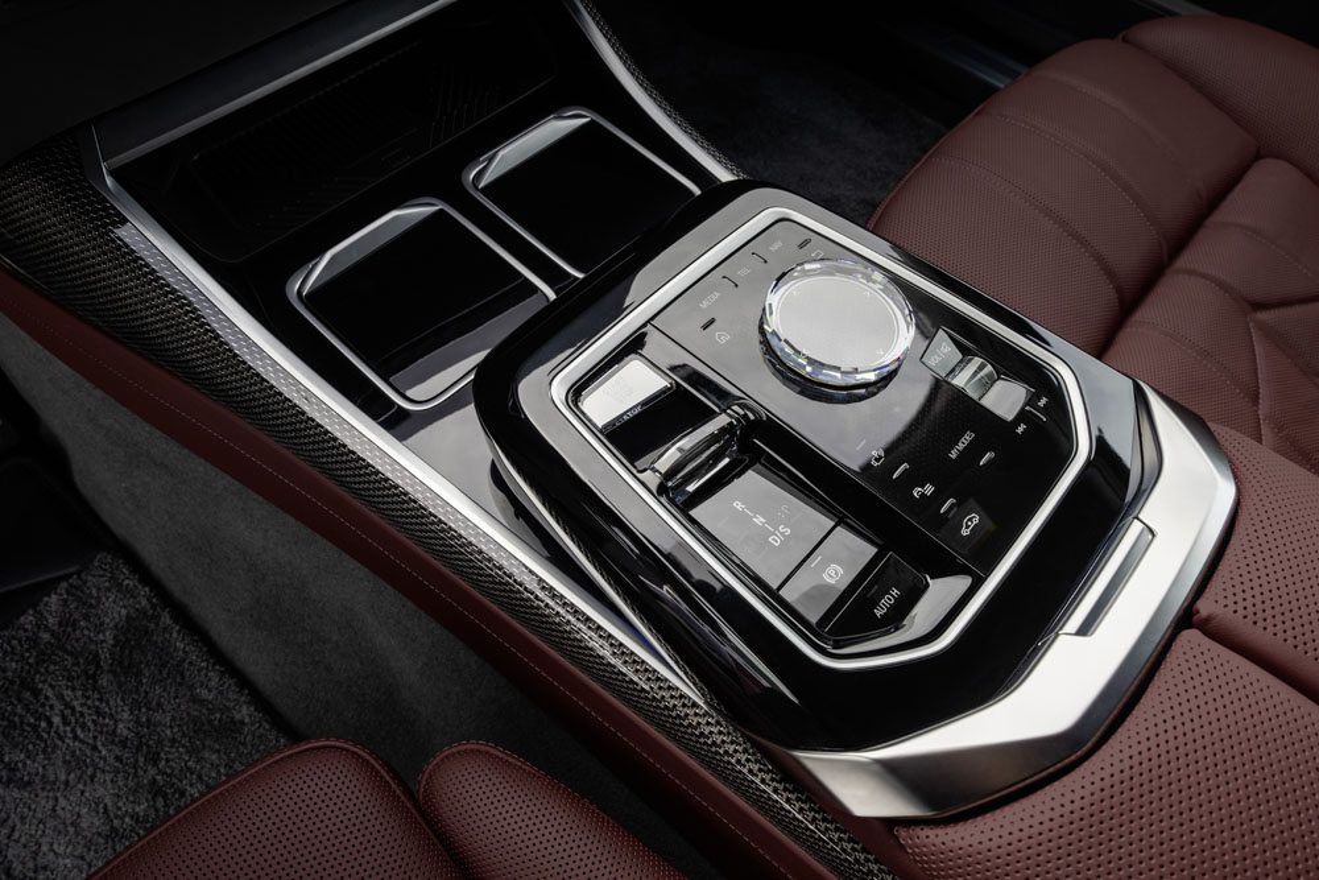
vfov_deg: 53.1
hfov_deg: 73.7
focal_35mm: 24
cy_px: 440
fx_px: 879
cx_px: 660
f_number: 11
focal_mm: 24
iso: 400
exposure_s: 1/30
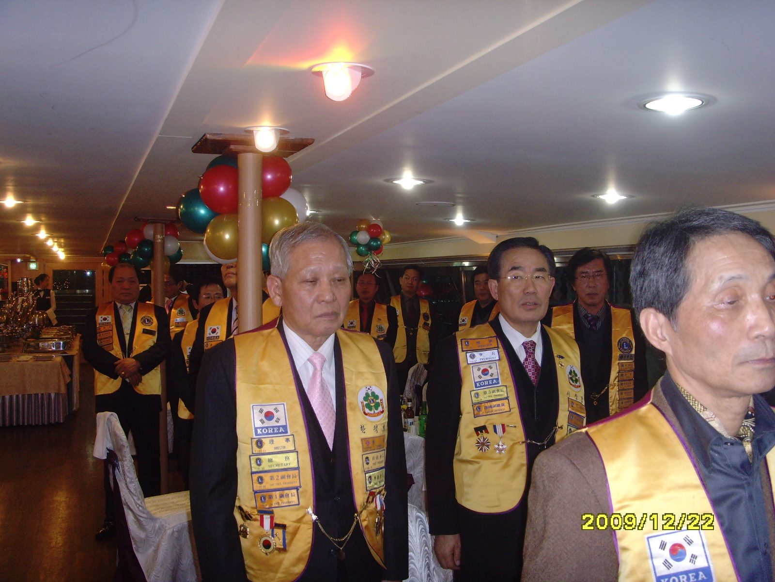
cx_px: 388
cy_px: 291
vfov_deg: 36.8
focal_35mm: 39
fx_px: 873
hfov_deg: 47.9
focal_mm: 6.6
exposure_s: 1/45
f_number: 3.5
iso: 200
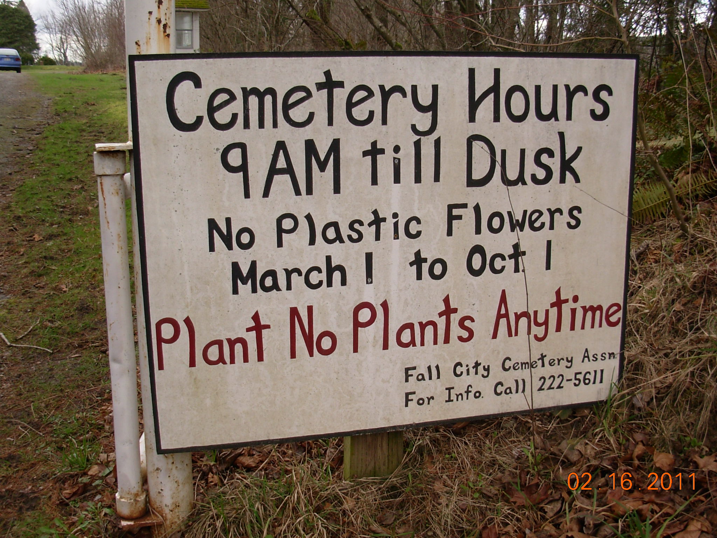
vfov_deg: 37.7
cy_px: 269
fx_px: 787
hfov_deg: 49.0
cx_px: 358
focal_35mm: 38
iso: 50
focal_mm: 6.3
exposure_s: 1/197
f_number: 2.9
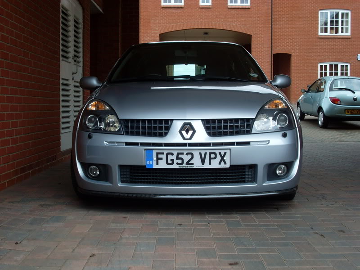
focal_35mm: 49
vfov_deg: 29.7
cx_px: 180
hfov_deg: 38.9
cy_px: 135
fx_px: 510
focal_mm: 8.1
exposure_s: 1/90
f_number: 3.5
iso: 100
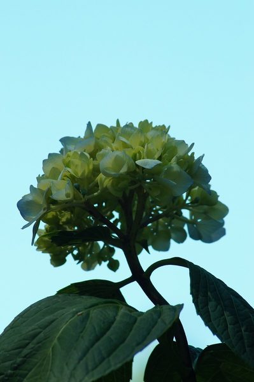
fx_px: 3180
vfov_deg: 6.9
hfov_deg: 4.6
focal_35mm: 300
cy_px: 191
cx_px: 127
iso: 640
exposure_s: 1/320
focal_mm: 200
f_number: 10
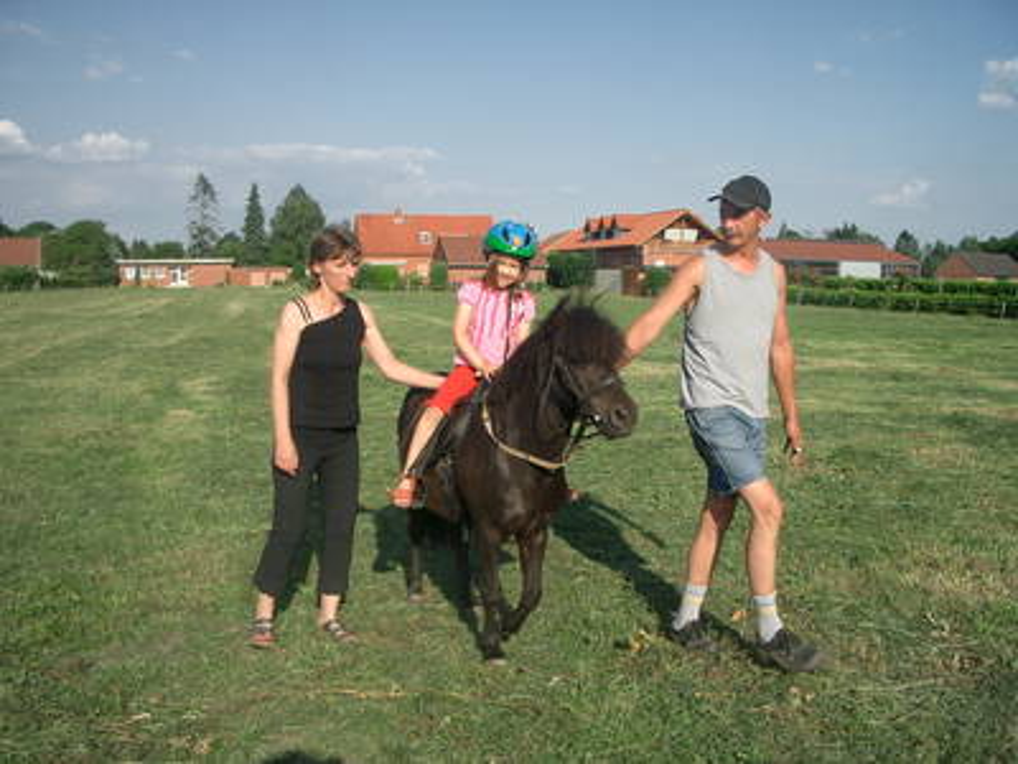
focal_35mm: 35
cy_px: 382
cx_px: 509
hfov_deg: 52.6
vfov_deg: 40.7
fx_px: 1029
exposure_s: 1/400
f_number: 4.3
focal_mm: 5.8
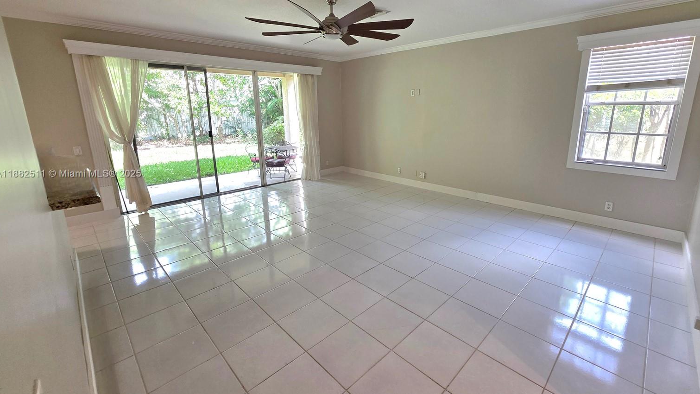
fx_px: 278
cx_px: 364
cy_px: 174
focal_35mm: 15
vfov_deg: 70.3
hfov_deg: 102.9
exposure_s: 1/120
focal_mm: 2.2
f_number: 1.9
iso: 160
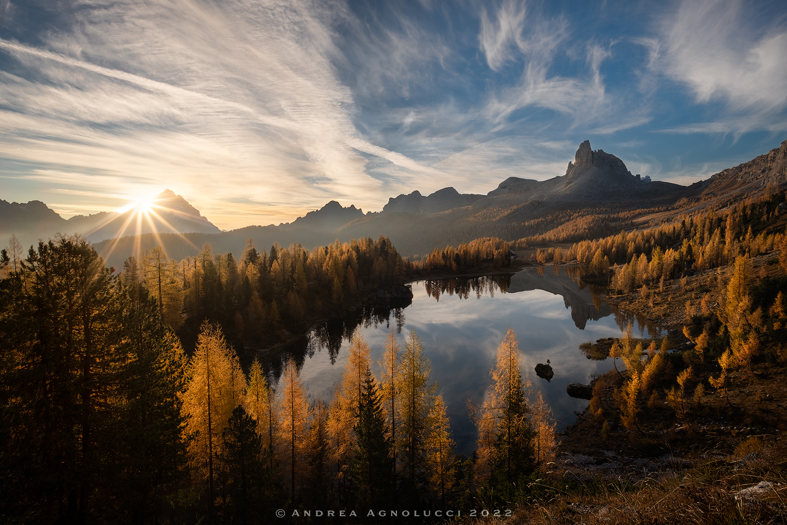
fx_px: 415
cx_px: 394
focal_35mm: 19
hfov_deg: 86.9
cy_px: 262
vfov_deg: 64.6
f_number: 22
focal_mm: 12.6
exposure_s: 1/25
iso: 200
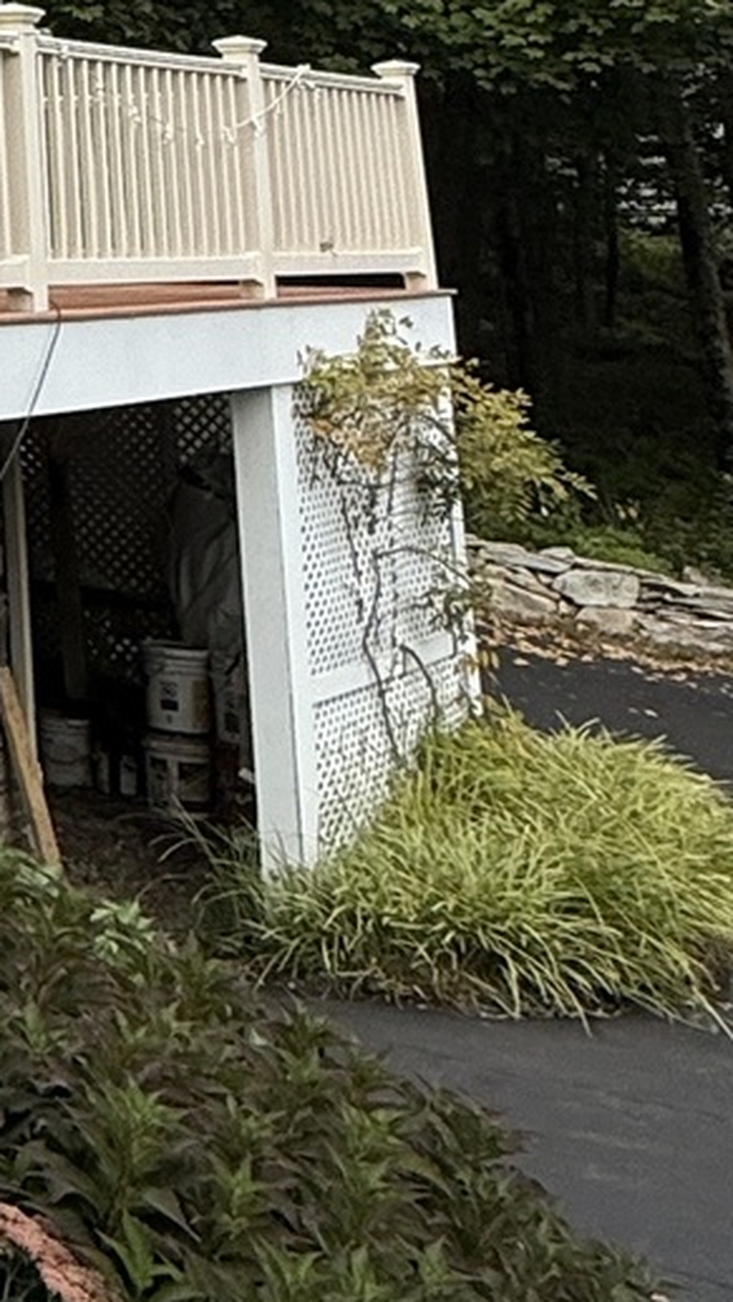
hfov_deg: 13.2
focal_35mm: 68
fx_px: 2348
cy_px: -98
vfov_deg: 28.4
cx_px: -1040
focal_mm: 2.22
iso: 50
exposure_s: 1/625
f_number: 2.2
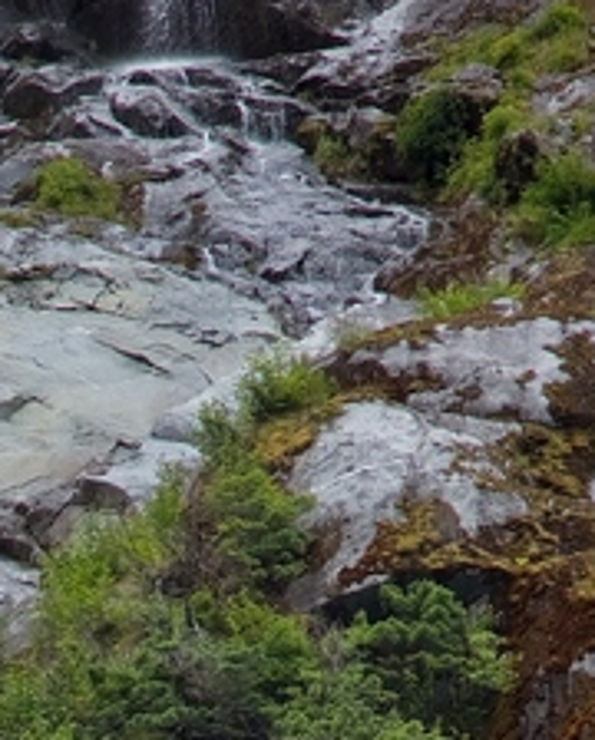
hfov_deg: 2.8
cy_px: 1434
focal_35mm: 562
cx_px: -393
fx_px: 12337
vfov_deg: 3.4
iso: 125
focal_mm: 105
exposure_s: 1/250
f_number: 4
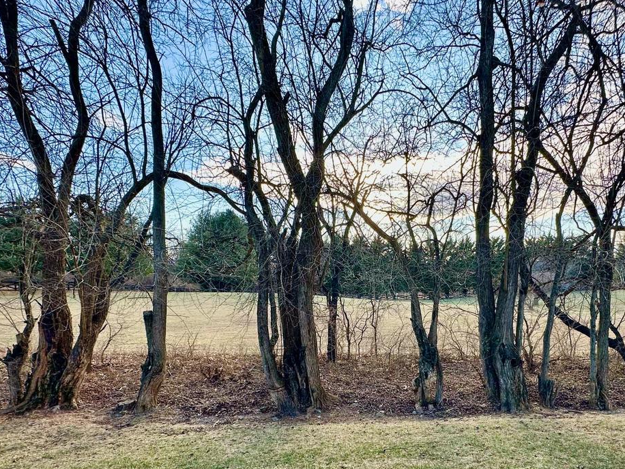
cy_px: 302
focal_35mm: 22
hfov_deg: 75.2
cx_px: 386
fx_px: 397
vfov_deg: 60.0
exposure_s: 1/304
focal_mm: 2.22
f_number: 2.2
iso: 40
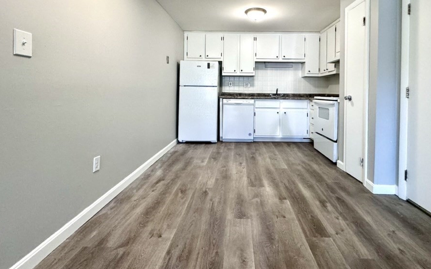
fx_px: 200
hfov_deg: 94.1
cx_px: 236
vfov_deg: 66.4
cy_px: 92
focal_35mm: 17
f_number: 2.2
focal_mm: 2.22
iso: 250
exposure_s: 1/120
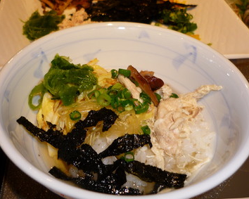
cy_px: 92
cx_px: 112
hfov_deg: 44.7
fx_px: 302
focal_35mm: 41
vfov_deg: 36.5
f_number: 2.8
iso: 100
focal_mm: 5.5
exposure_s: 1/30
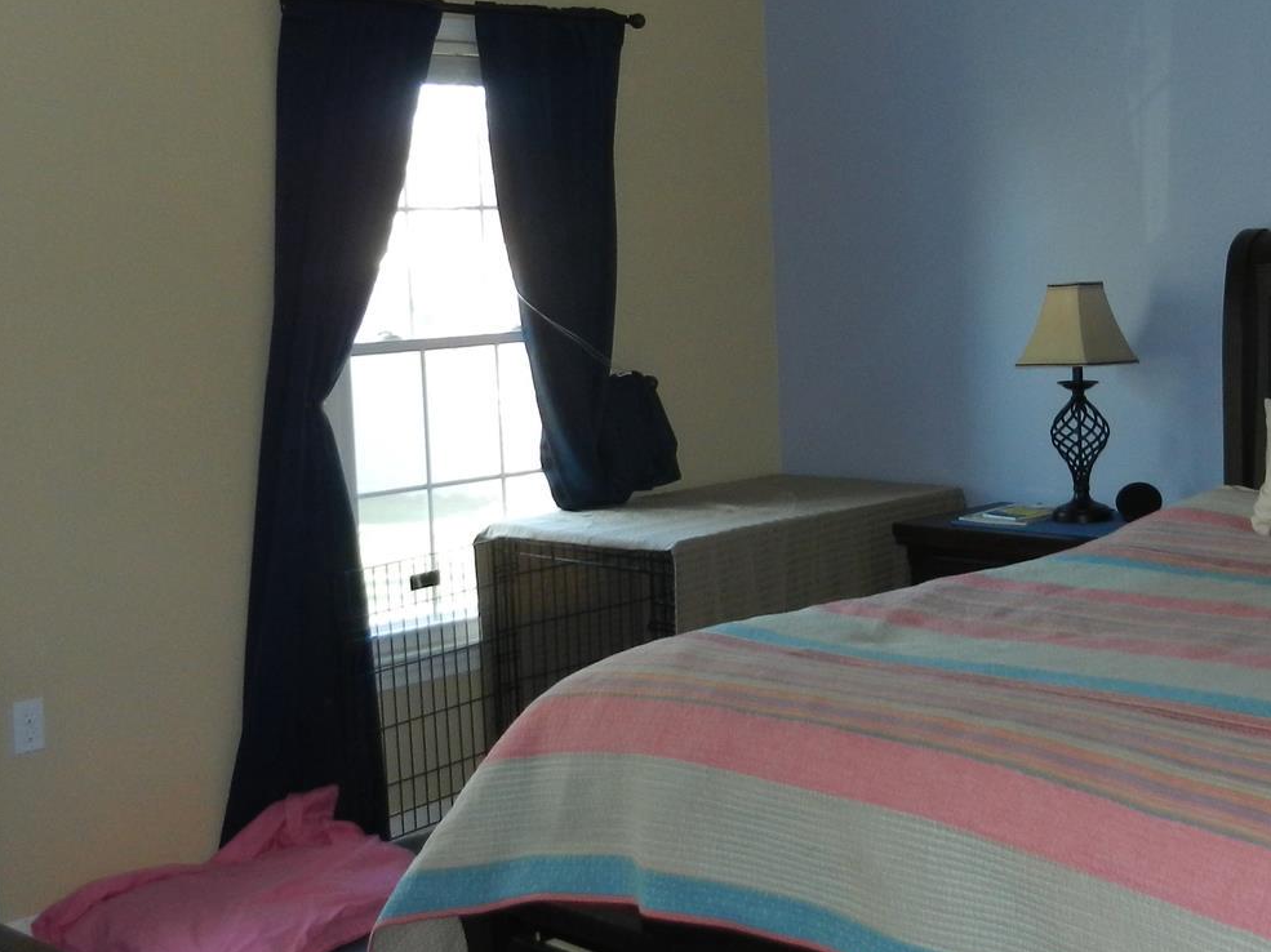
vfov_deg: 27.8
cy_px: 284
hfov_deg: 36.1
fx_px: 1909
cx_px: 923
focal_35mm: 52
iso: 200
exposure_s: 1/30
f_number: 3.5
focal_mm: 4.5
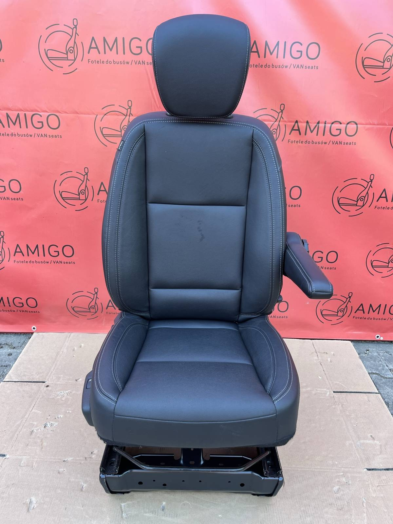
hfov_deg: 53.1
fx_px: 394
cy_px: 262
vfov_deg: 67.3
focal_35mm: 26
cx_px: 196
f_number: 1.6
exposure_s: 1/122
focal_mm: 5.1
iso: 32
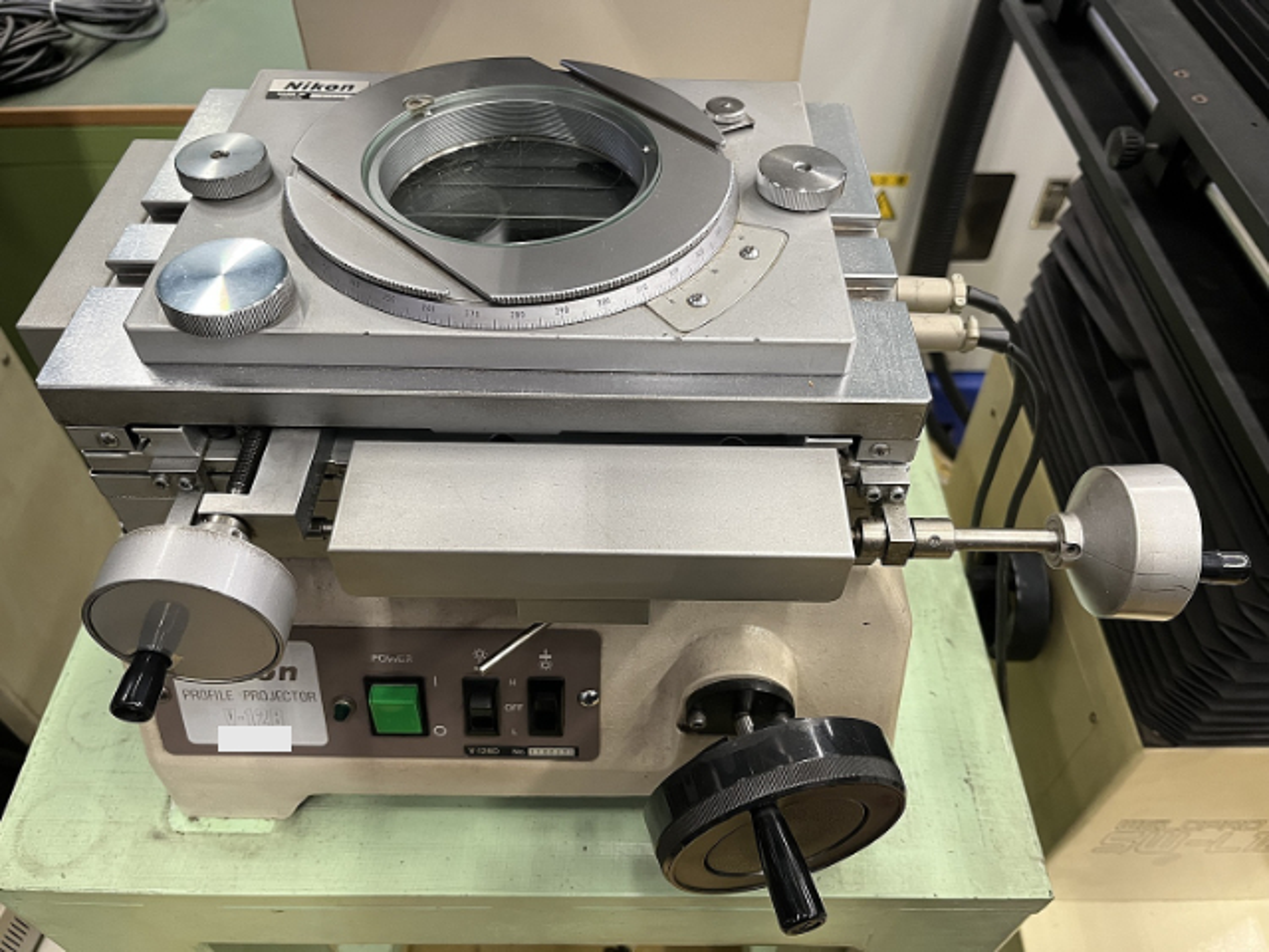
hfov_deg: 67.3
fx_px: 953
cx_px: 634
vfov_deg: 53.1
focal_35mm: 26
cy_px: 476
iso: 250
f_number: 1.6
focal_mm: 5.1
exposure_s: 1/60
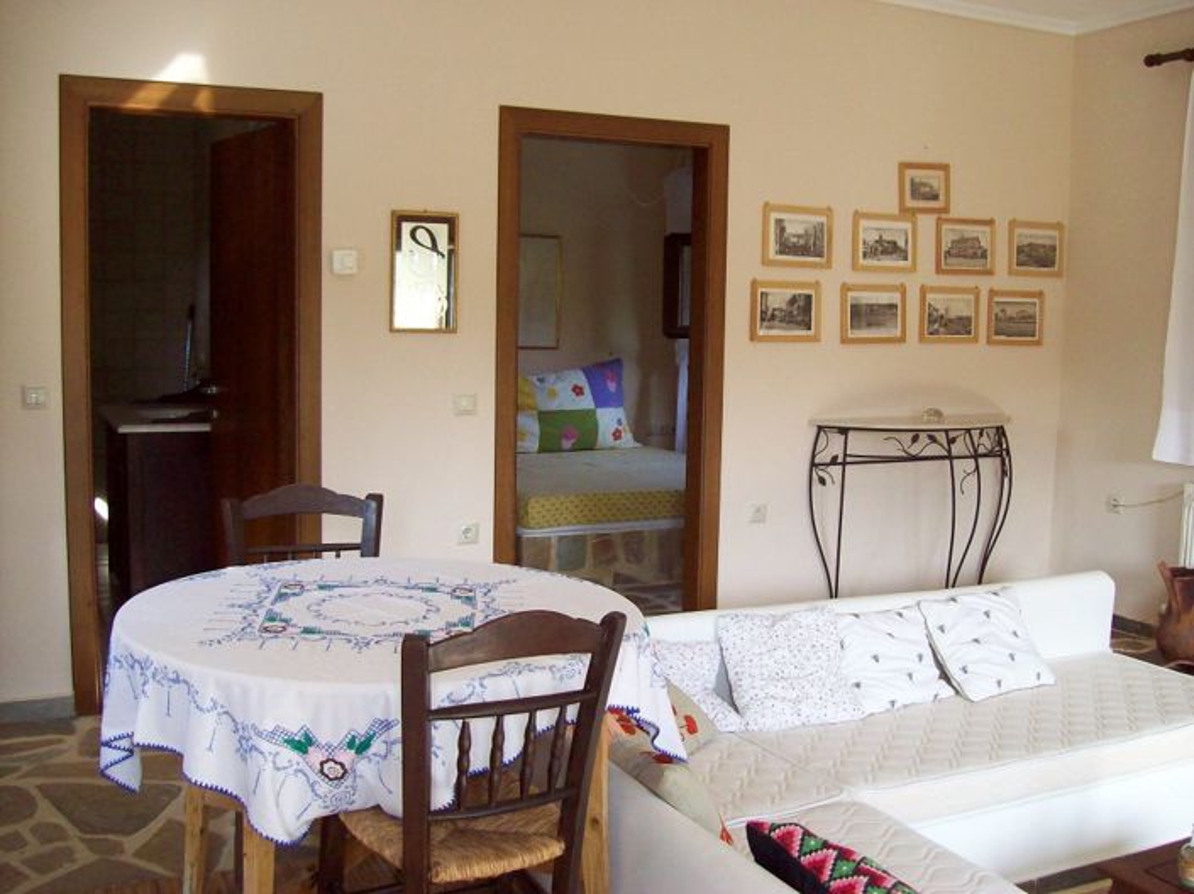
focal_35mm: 36
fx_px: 1241
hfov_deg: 51.4
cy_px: 447
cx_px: 597
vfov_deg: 39.6
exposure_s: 1/101
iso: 200
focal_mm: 6
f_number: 2.7
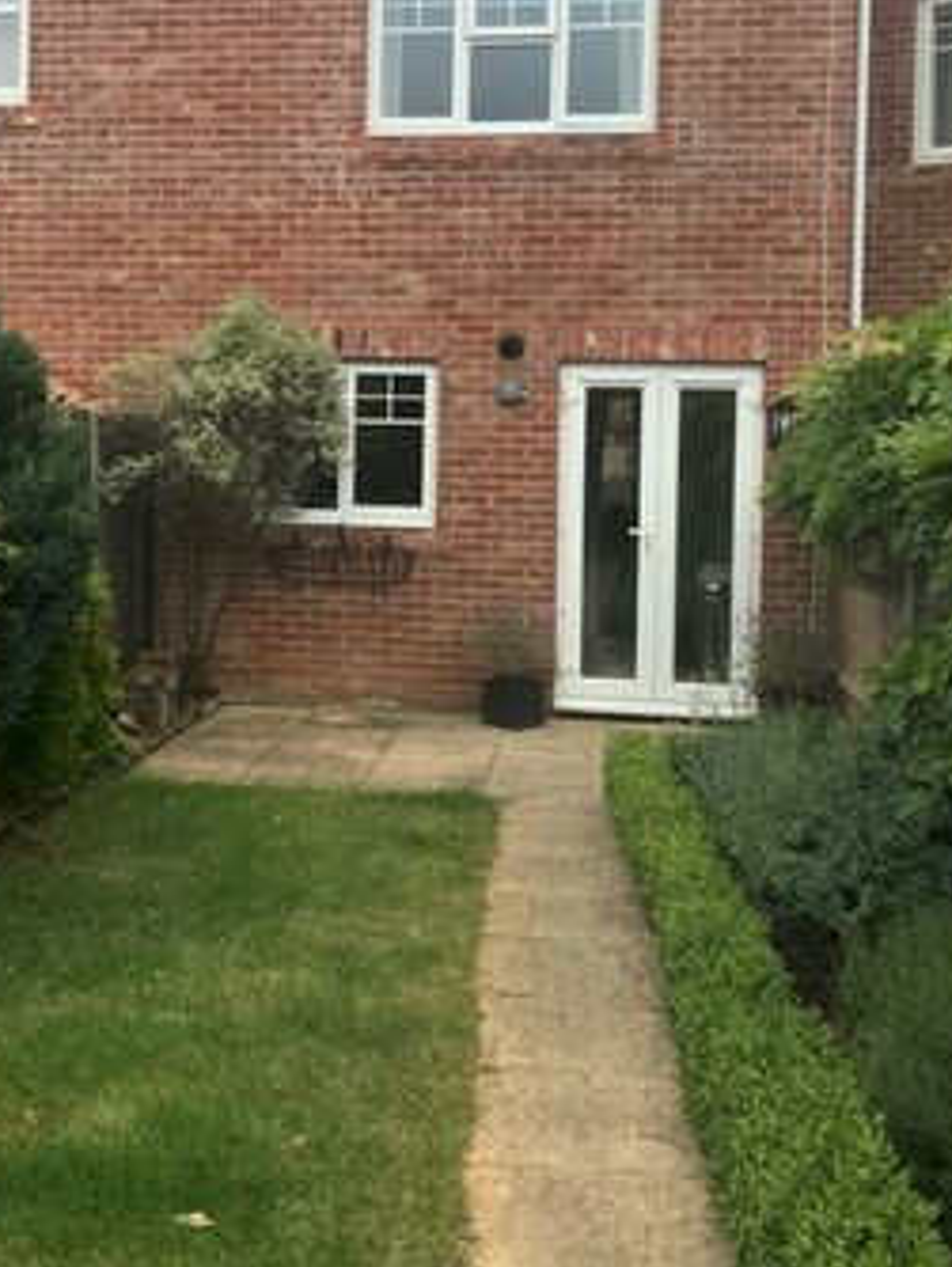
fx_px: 1611
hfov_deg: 32.7
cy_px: 476
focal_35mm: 44
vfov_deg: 42.6
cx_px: 330
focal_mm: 3.99
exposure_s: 1/587
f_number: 1.8
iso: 20
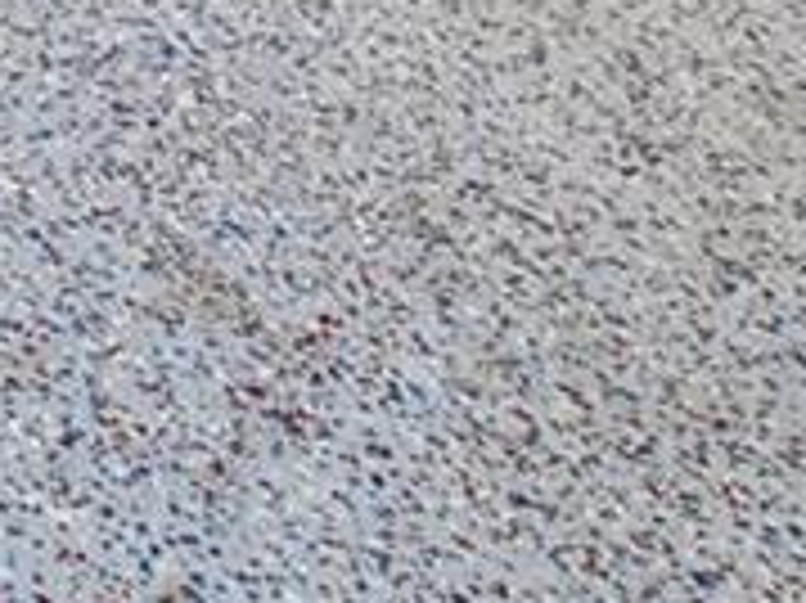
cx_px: -1319
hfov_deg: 11.6
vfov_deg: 7.9
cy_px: -1728
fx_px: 3002
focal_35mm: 129
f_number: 7.1
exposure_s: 1/25
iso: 100
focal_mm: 10
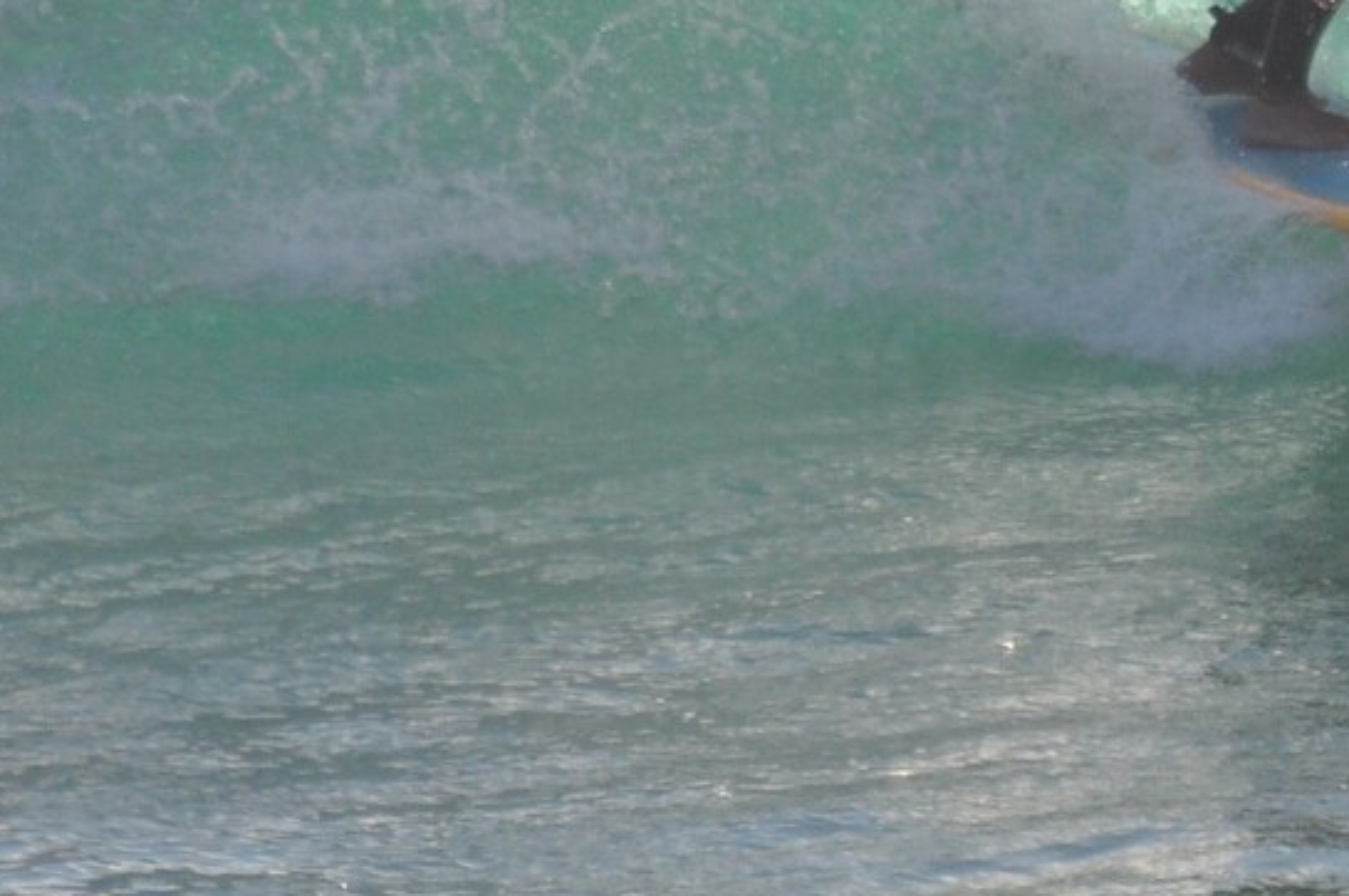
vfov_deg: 1.0
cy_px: 285
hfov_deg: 1.6
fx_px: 49441
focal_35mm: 1321
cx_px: 1844
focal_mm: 300
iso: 400
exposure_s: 1/1600
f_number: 7.1
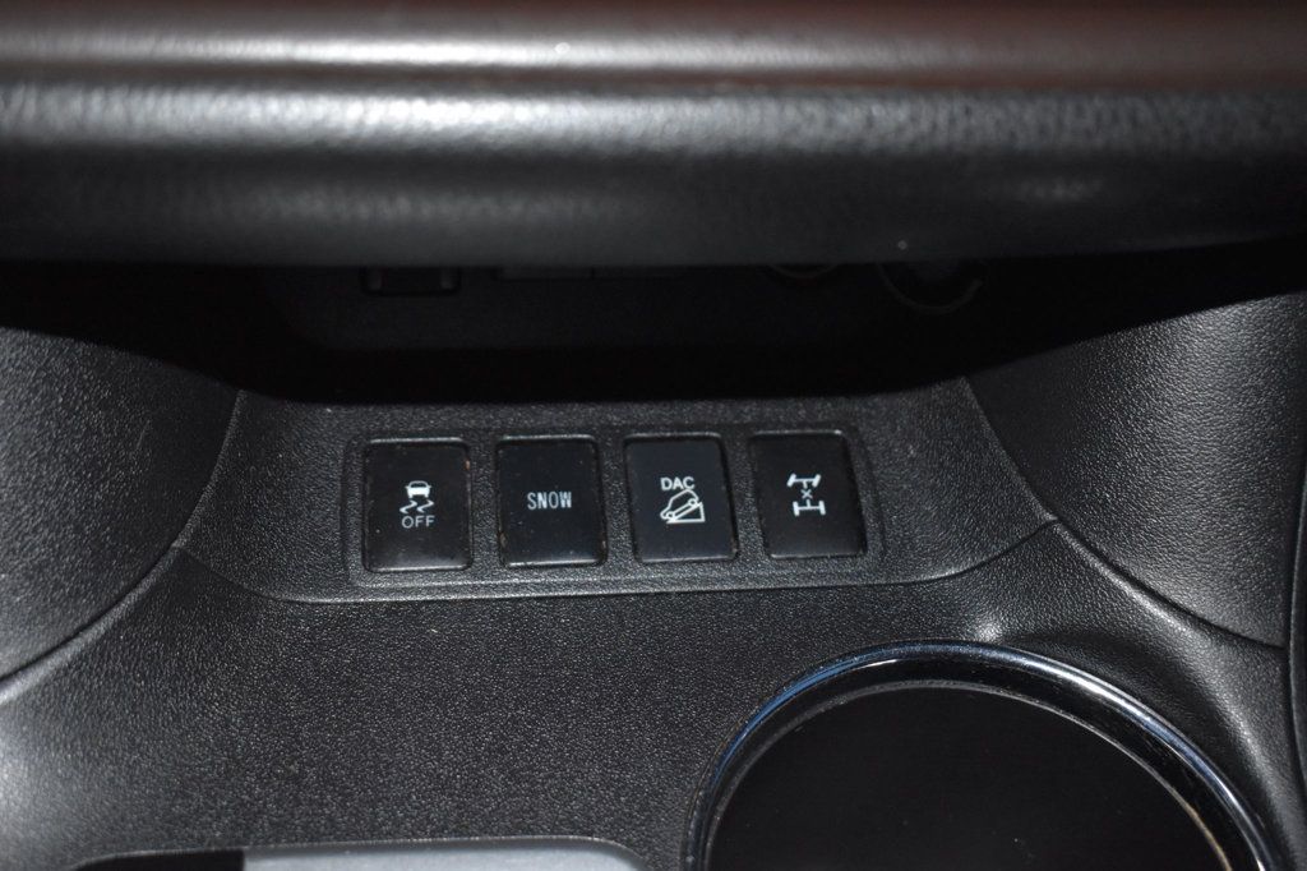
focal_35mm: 42
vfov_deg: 31.9
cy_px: 436
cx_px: 654
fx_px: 1524
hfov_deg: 46.4
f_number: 4.2
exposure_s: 1/60
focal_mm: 28
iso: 2200
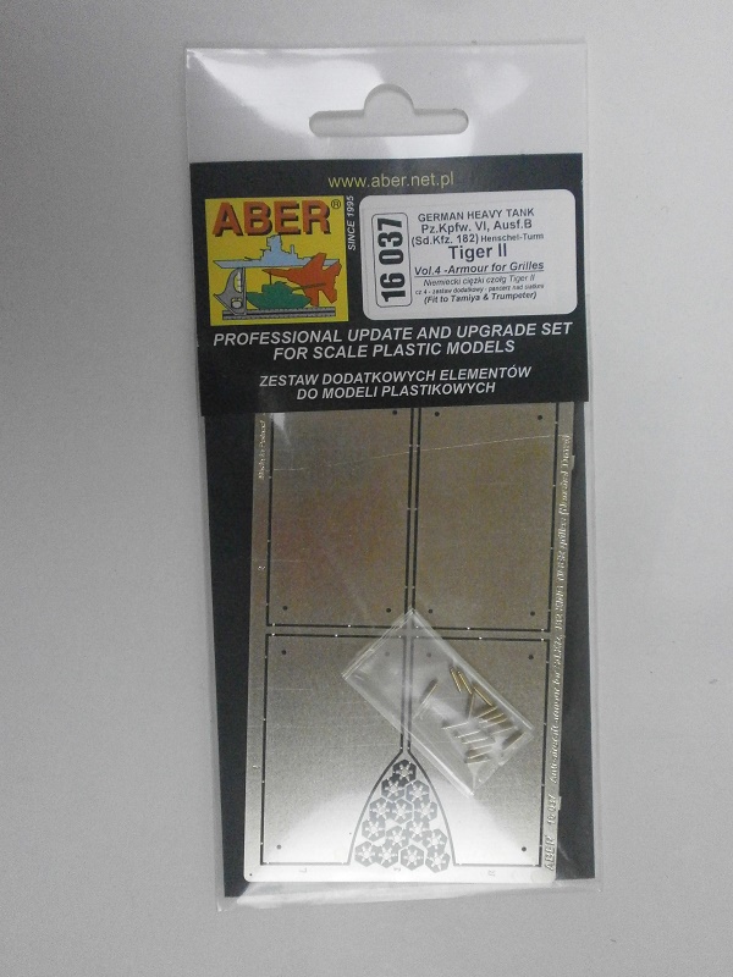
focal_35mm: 32
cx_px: 366
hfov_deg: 44.2
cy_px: 488
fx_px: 903
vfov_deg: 56.8
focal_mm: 5.8
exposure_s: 1/160
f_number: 3.1
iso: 800
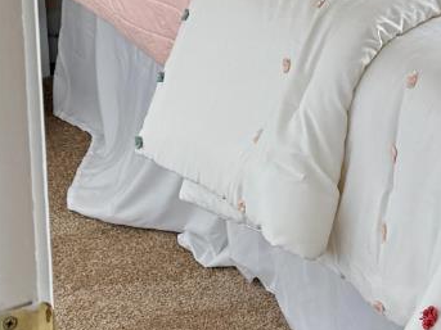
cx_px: 420
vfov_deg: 13.3
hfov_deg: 18.3
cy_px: -154
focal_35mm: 105
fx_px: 1337
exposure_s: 1/137
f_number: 1.78
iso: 64
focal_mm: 6.76
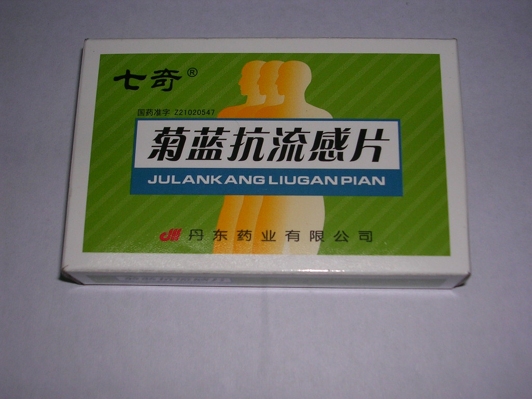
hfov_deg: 38.9
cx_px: 266
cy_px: 200
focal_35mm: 49
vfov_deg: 29.7
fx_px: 753
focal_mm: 7.5
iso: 50
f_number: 3.1
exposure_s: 1/60.1
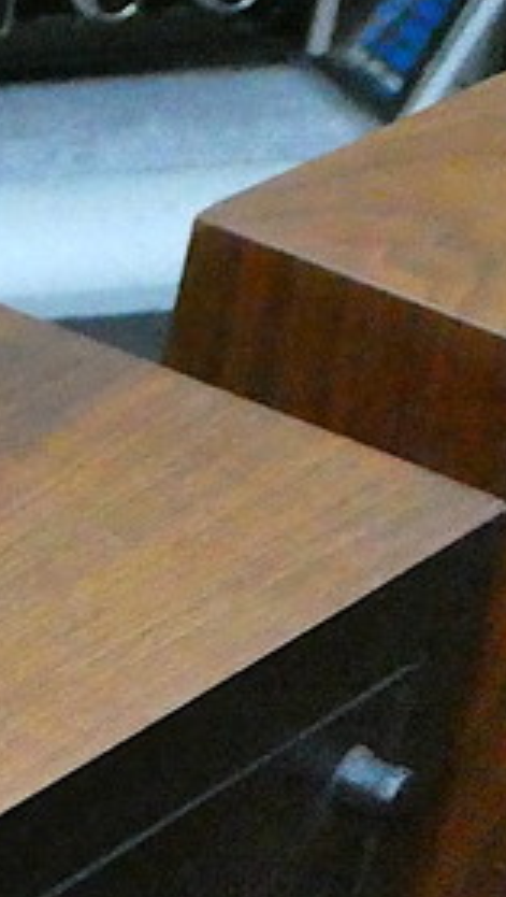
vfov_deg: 15.1
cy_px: 923
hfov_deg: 7.7
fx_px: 3305
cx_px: -1006
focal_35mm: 139
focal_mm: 6.7
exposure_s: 1/80
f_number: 3.7
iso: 1600
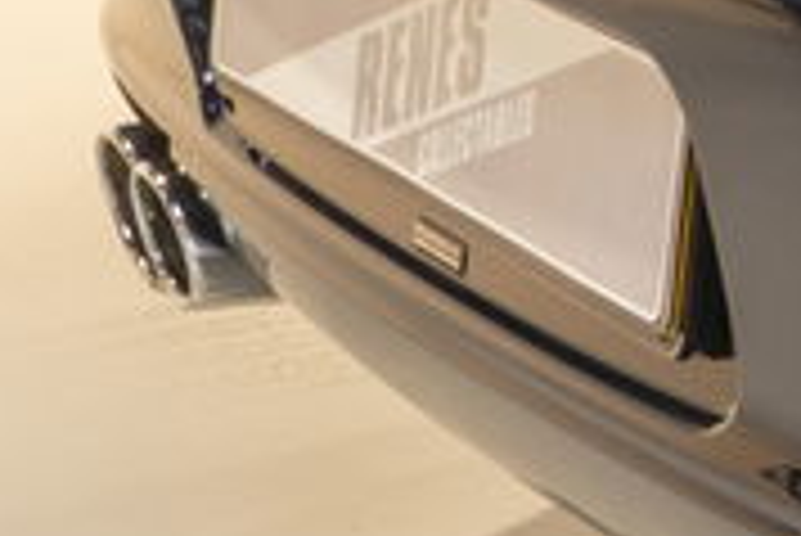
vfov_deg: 5.6
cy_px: -153
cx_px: 1467
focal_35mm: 246
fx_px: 5478
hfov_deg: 8.1
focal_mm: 38
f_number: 18
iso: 160
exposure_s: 1/2
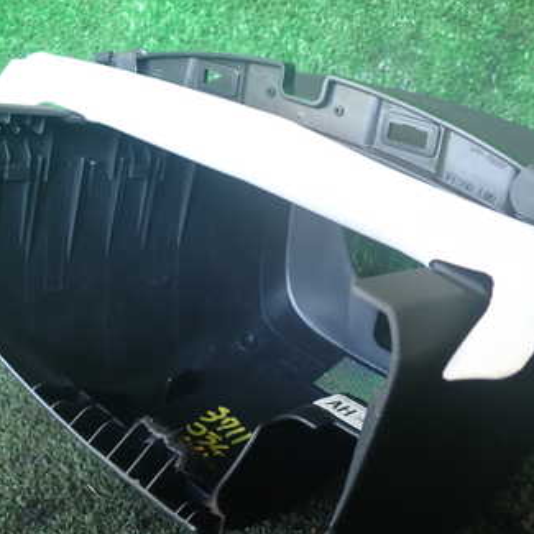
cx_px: 278
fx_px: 855
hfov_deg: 34.7
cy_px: 251
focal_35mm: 49
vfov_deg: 34.7
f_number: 2.3
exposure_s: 1/60
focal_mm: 5.4
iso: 160
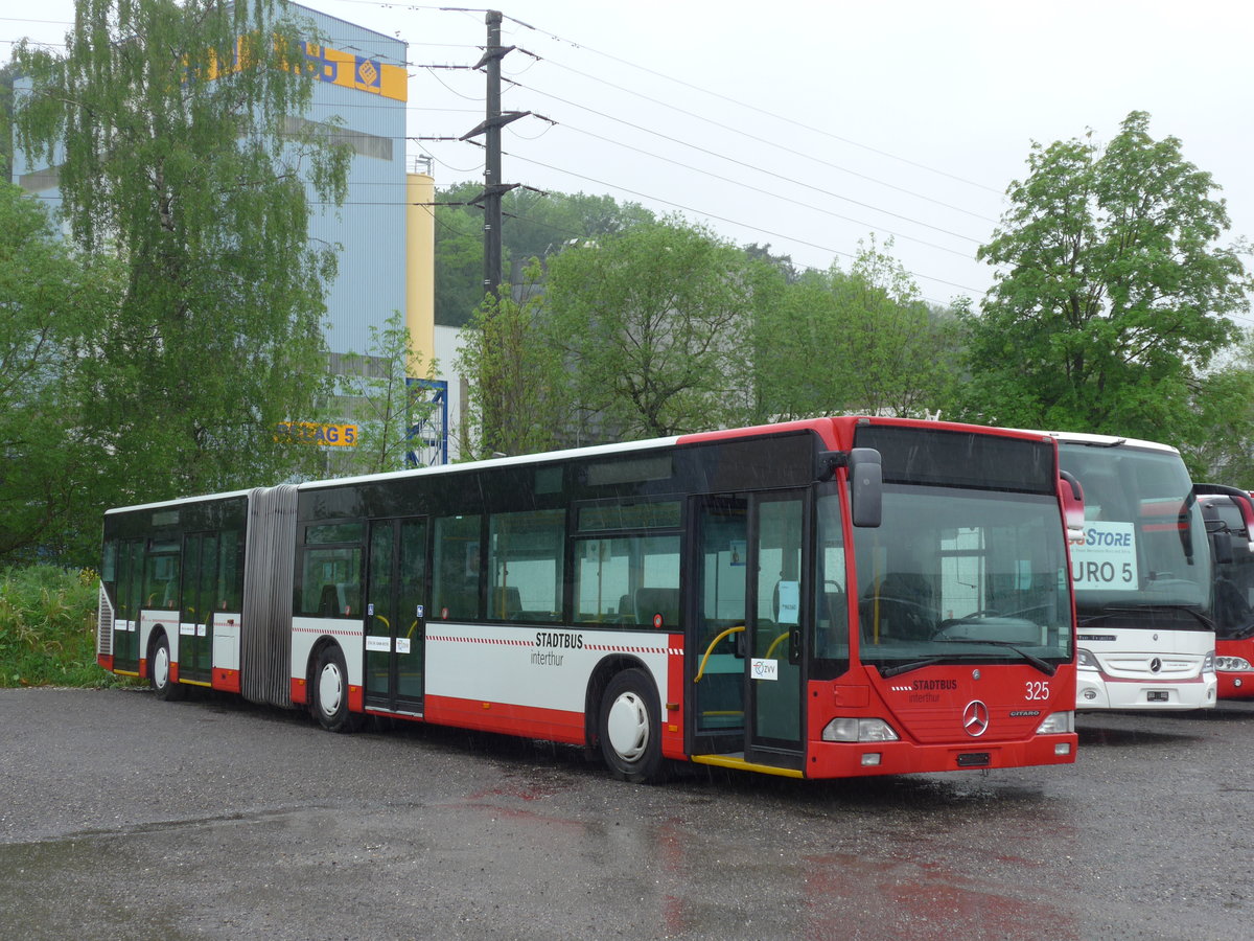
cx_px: 627
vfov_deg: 31.5
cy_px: 470
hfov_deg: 41.2
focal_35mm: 46
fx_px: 1666
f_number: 3
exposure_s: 1/200
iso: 80
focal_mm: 9.5
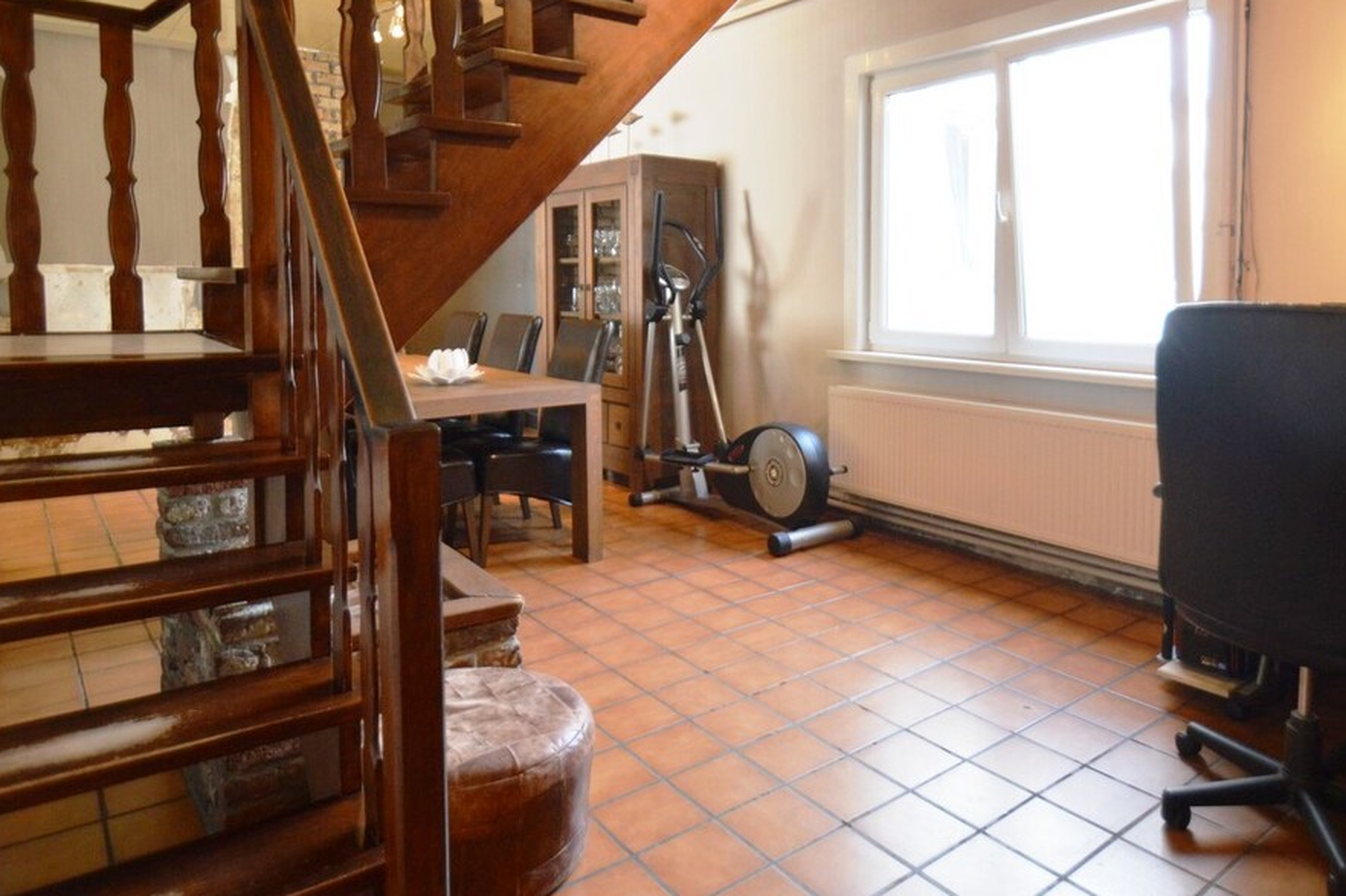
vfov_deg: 54.4
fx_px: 859
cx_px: 823
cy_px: 337
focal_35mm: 23
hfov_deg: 75.1
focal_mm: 10
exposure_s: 1/60
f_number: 3.5
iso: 640
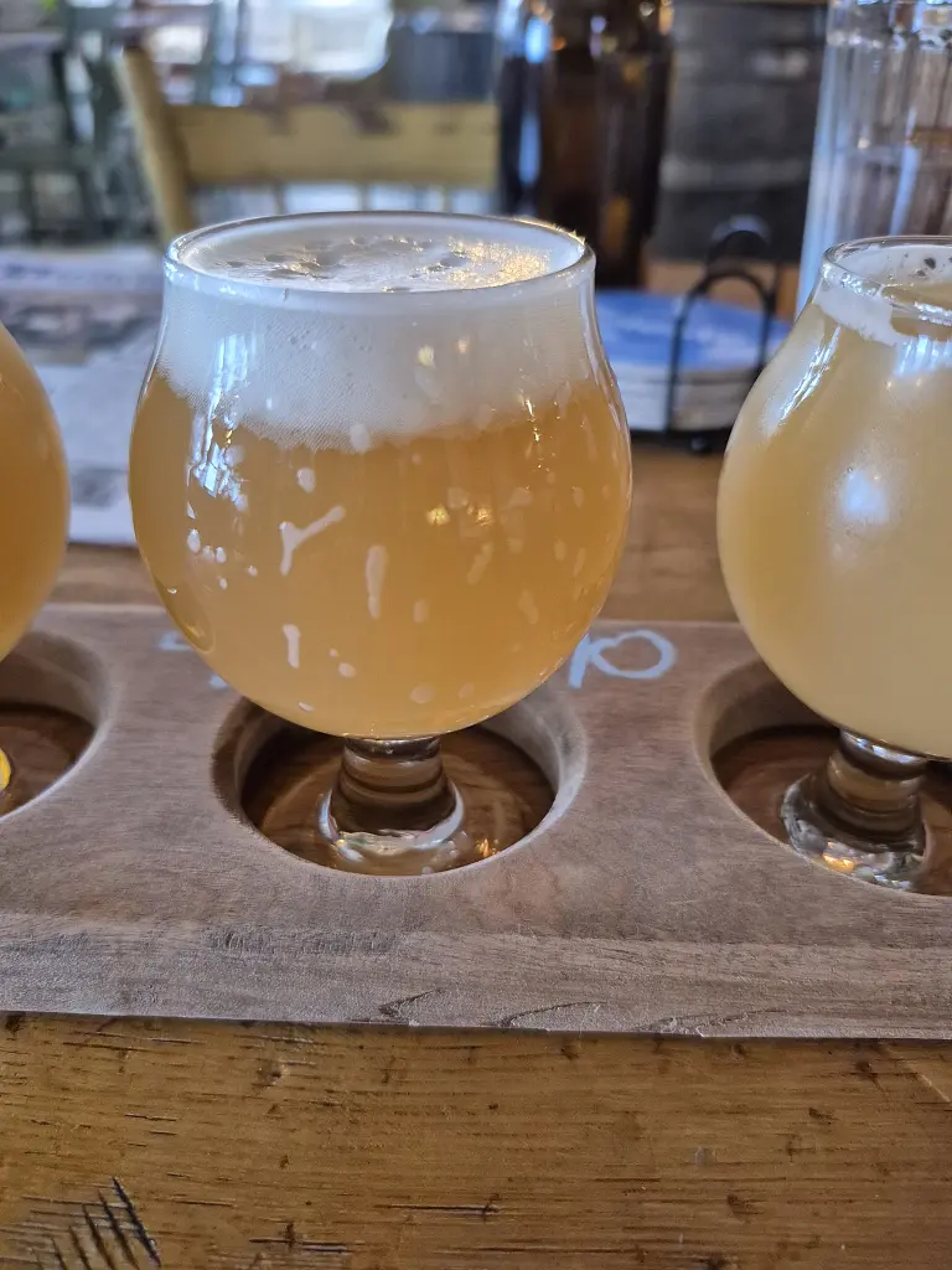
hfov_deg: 58.9
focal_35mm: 23
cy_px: 635
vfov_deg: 73.9
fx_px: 843
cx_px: 476
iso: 1000
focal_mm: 5.4
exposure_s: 1/120
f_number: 1.8
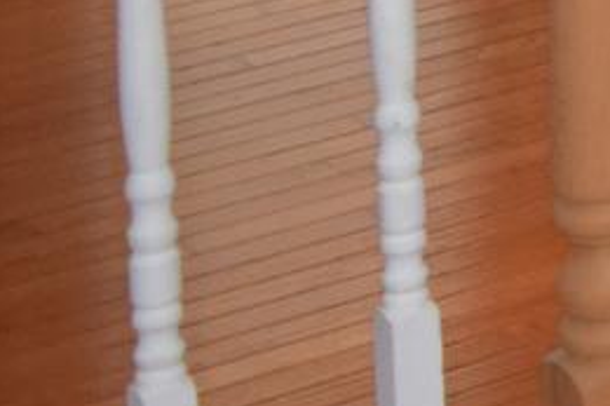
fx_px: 3607
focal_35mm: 213
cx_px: 2356
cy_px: -923
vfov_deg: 5.9
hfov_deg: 7.3
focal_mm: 18
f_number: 5
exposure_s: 1/100
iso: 800
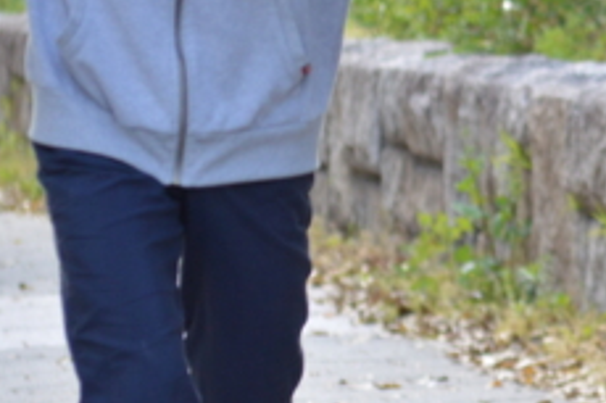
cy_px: 16
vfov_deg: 2.3
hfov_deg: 3.4
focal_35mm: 605
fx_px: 10177
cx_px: 780
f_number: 4.8
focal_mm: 116
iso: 400
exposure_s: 1/200
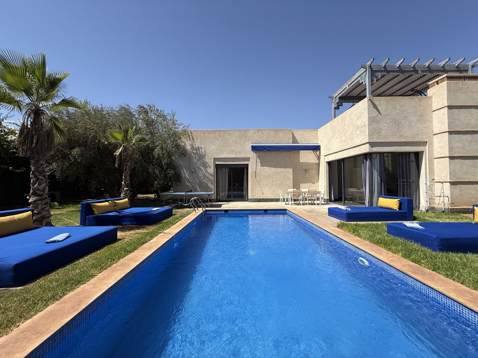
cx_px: 239
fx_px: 193
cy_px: 179
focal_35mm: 14
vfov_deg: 85.7
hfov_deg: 102.1
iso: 50
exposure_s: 1/2506
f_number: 2.2
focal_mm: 2.22
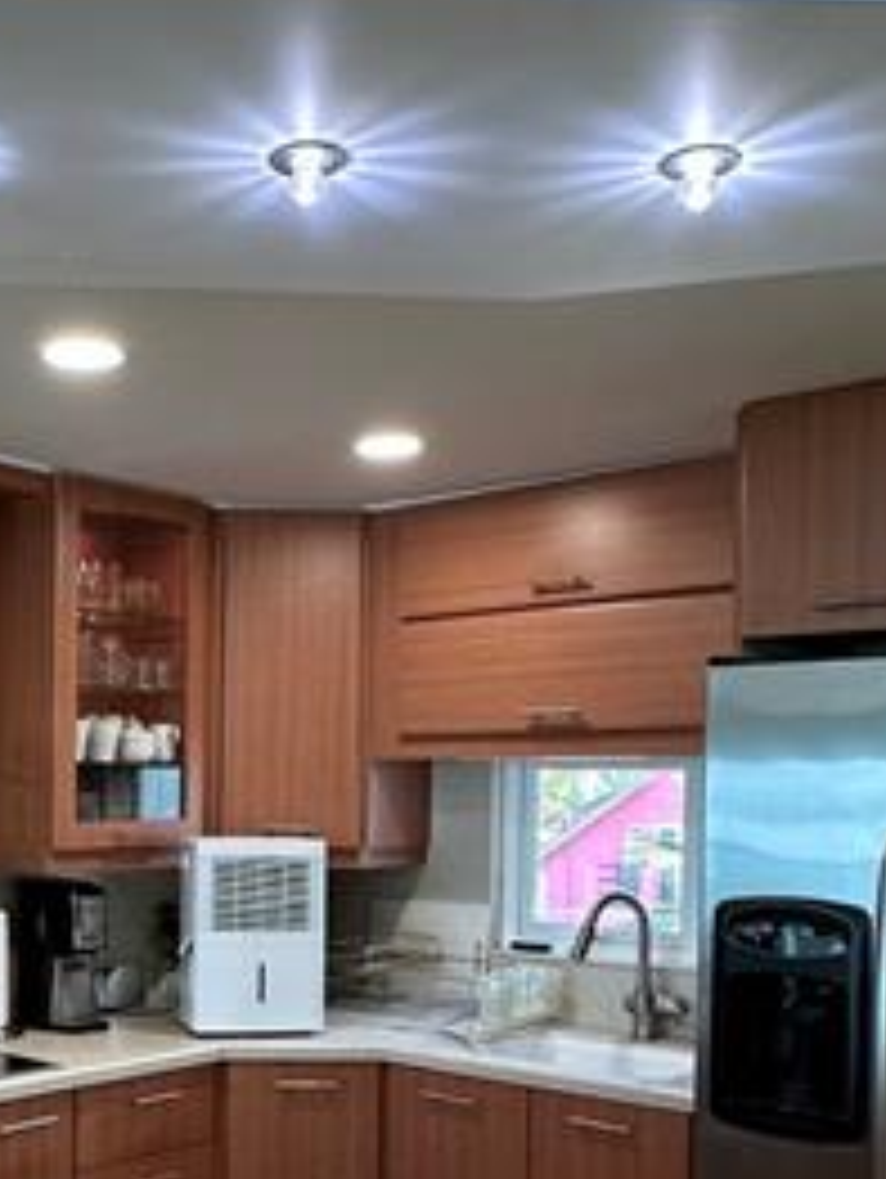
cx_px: 166
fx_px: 1397
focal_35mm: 41
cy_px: 828
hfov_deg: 34.0
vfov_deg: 44.7
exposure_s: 1/120
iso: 200
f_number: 2.2
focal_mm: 2.22
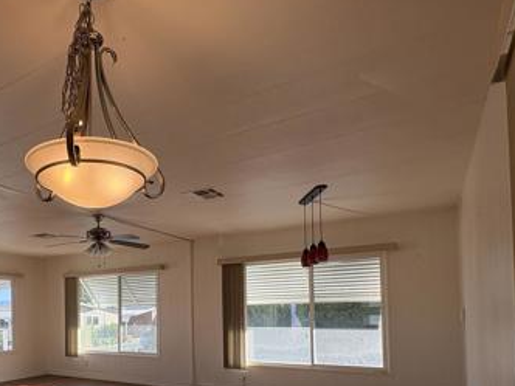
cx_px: 164
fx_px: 402
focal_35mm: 27
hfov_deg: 63.4
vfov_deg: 48.6
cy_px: 305
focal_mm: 2.22
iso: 64
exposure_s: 1/225
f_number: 2.2
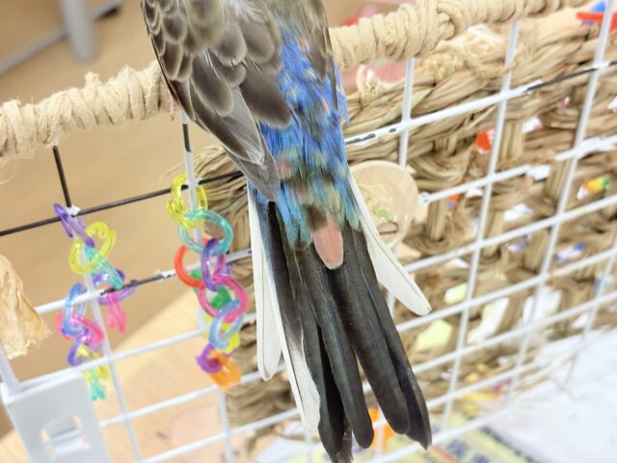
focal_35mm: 52
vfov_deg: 28.0
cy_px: 232
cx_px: 308
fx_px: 927
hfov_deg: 36.8
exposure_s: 1/100
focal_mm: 5.96
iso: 160
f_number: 1.6
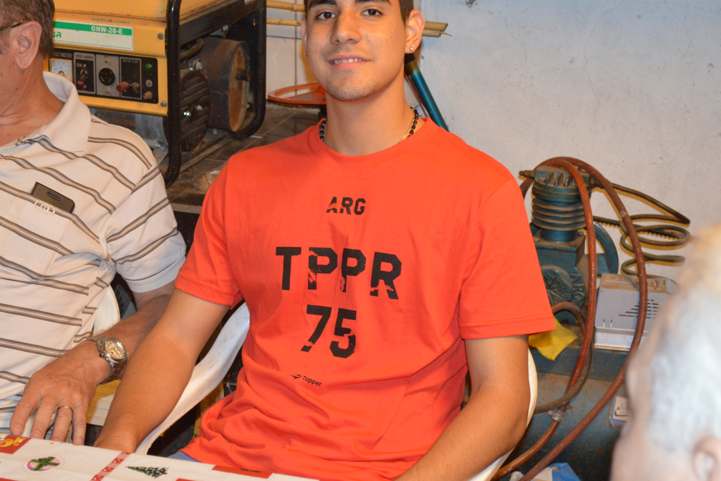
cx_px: 290
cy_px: 173
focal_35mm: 75
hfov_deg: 26.9
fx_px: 1502
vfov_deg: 18.1
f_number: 5
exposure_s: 1/60
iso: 1250
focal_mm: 38
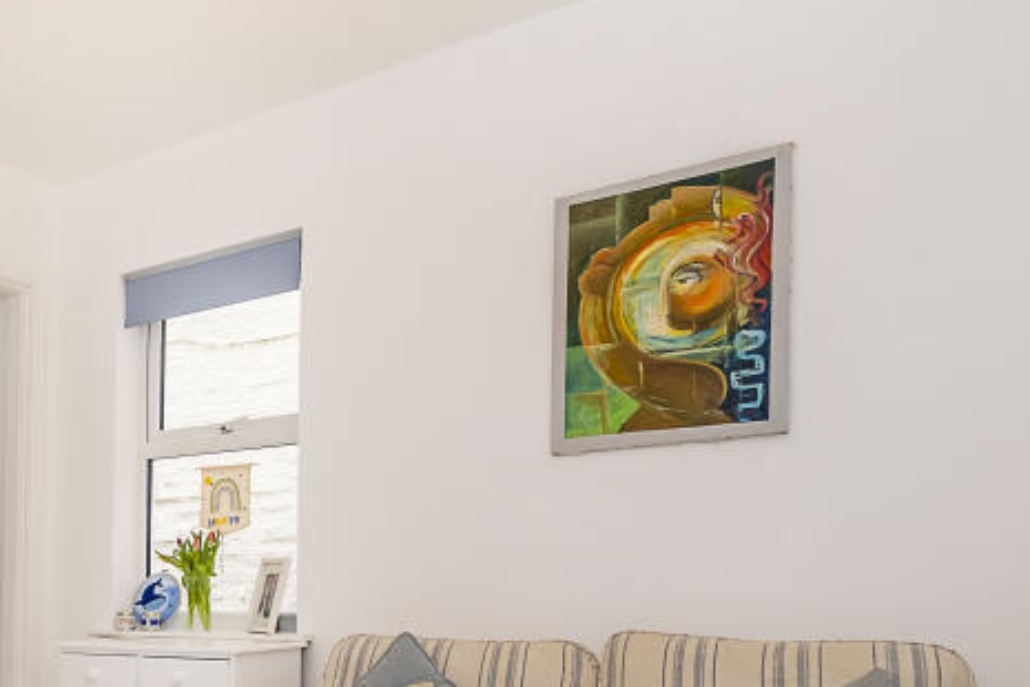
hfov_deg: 50.7
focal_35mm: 33
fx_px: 944
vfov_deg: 37.8
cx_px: 102
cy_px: 593
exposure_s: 1/60
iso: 250
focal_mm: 10
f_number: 4
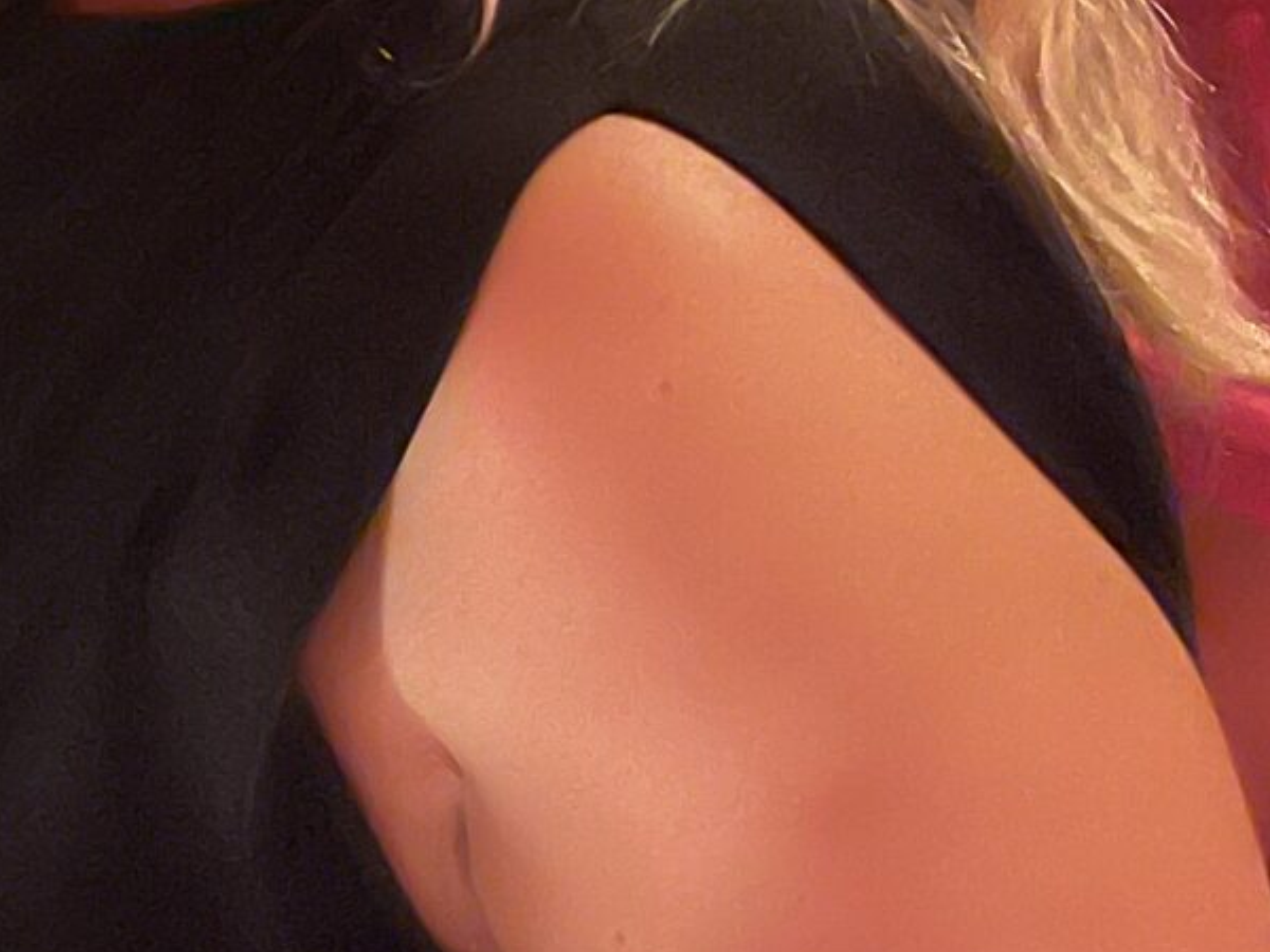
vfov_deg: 12.1
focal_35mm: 111
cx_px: -929
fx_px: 4072
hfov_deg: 15.5
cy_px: -817
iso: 1000
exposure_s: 1/14
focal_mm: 5.7
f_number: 1.5
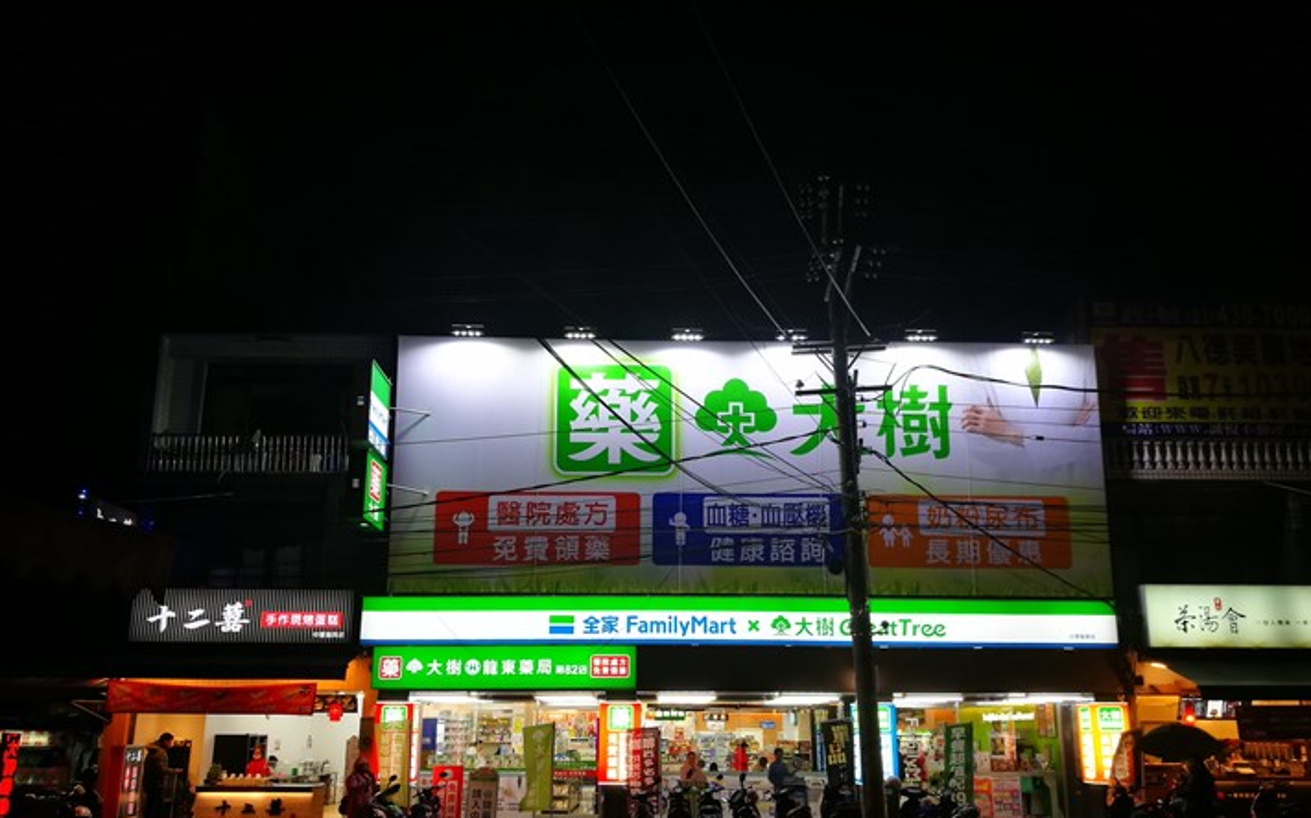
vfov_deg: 43.0
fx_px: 1036
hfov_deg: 64.6
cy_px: 475
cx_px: 658
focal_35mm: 29
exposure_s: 1/60
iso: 200
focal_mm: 4.5
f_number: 2.2
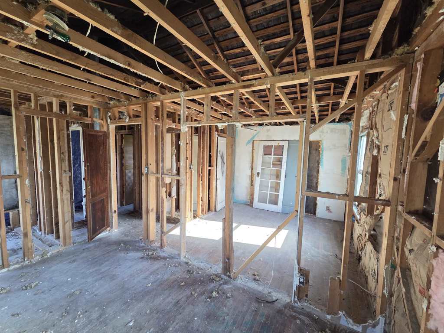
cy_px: 166
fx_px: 167
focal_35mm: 13
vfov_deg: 89.9
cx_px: 222
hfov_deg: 106.2
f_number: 2.2
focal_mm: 2.2
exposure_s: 1/359
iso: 640
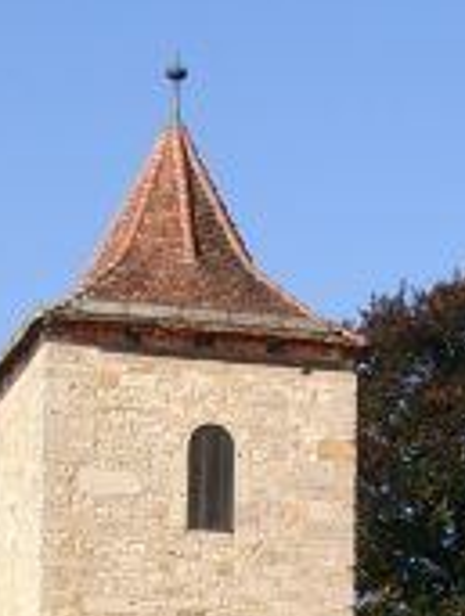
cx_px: 213
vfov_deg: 12.9
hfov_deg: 10.1
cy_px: 832
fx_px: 2623
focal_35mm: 147
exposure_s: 1/511
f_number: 4
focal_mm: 8.82
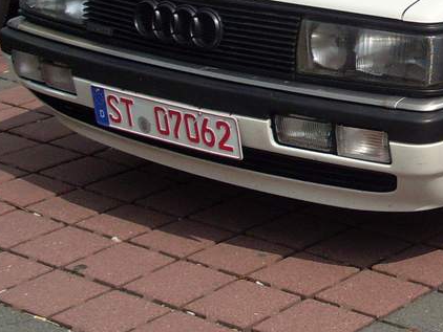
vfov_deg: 13.6
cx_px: 582
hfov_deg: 17.1
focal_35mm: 108
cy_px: 32
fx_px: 1383
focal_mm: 6.3
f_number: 7.7
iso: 80
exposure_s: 1/500
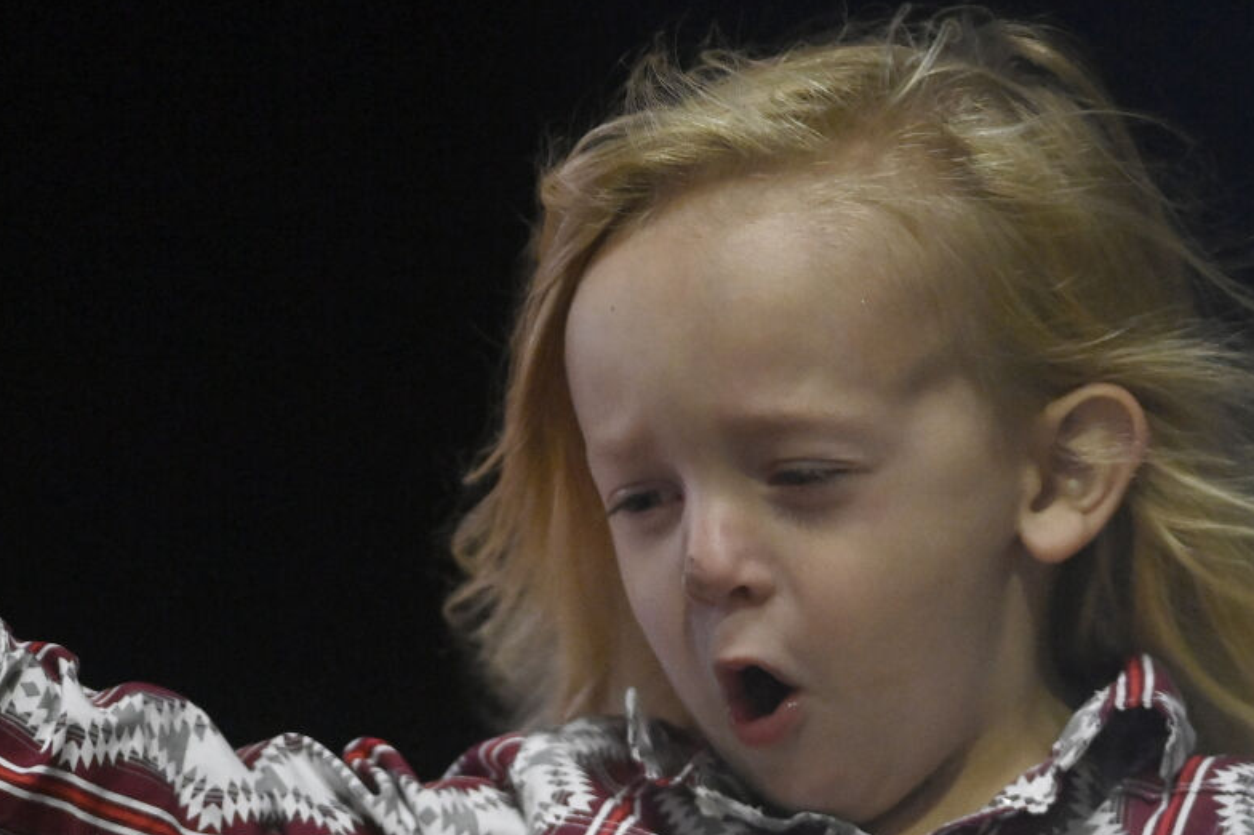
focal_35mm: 675
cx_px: 722
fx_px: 23501
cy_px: 833
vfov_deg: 2.0
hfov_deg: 3.1
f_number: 2.8
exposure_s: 1/800
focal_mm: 300
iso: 8000
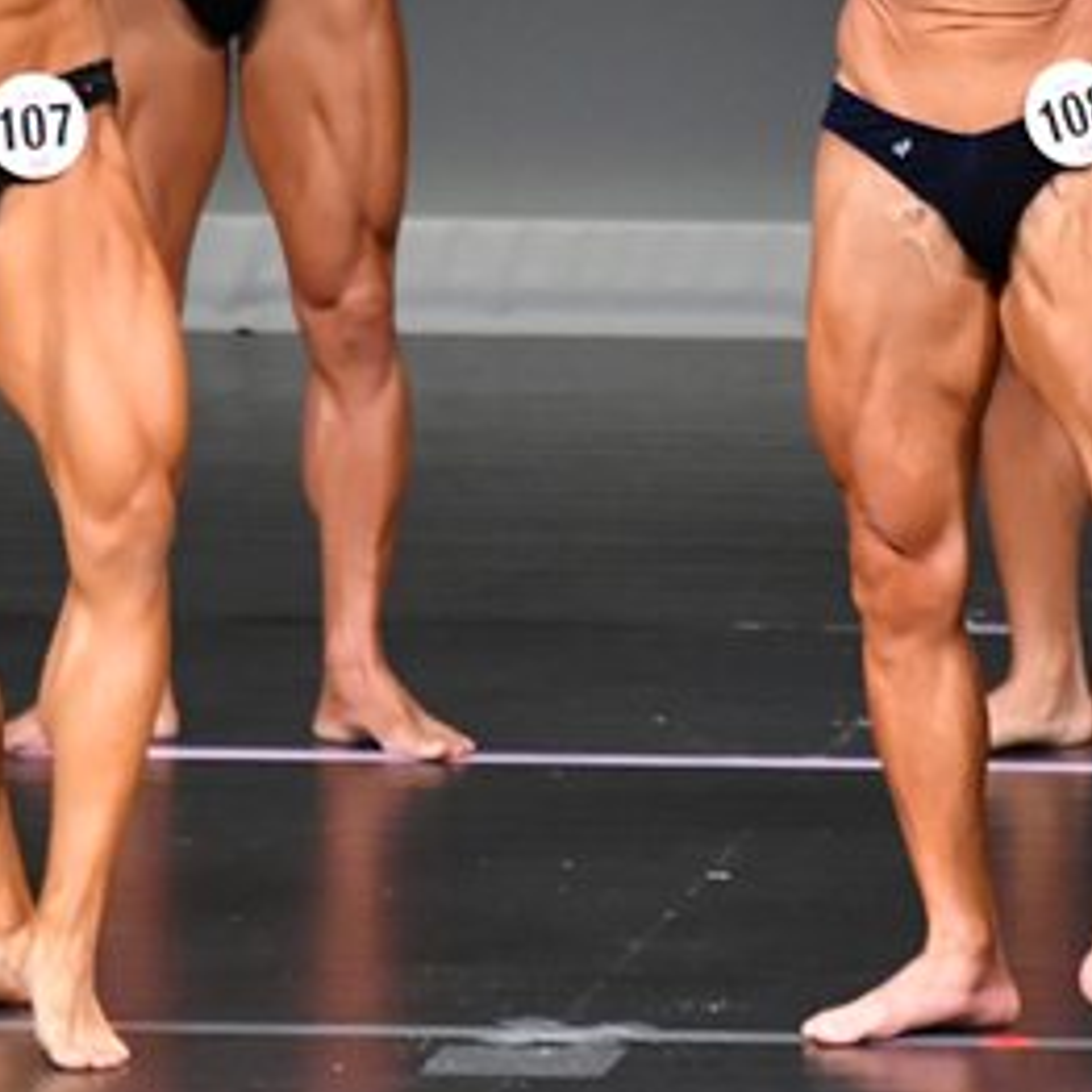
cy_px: 196
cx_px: 973
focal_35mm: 866
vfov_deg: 2.0
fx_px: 30908
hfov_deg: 2.0
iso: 5000
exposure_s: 1/400
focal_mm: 230
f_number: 5.6
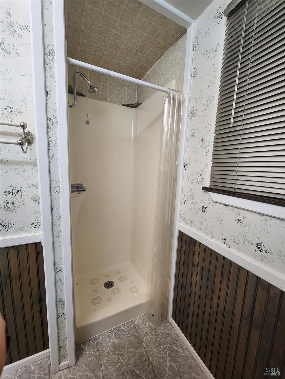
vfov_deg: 106.2
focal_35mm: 13
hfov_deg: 89.9
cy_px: 190
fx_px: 143
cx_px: 142
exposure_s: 1/60
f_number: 2.2
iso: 320
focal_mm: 2.2
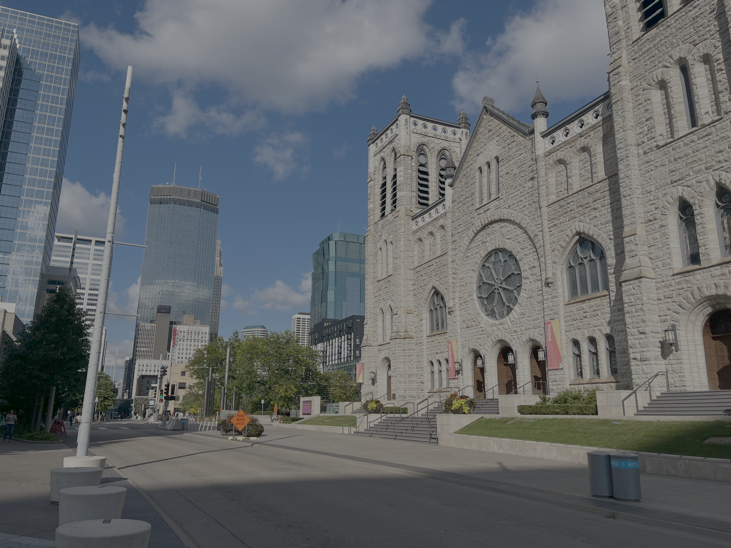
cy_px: 274
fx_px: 549
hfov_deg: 67.3
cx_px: 366
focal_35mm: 26
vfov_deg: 53.1
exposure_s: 1/5076
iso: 50
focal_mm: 5.1
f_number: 1.6
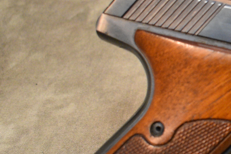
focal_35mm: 115
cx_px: 373
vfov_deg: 12.0
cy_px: 92
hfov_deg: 16.0
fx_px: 736
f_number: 3.8
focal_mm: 23
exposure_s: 1/125
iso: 1800
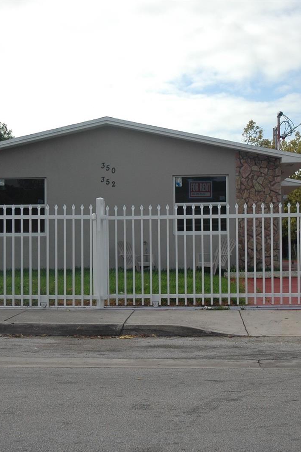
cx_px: 125
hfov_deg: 20.7
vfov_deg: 30.6
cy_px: 226
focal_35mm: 66
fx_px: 824
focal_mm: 29
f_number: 4
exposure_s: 1/1600
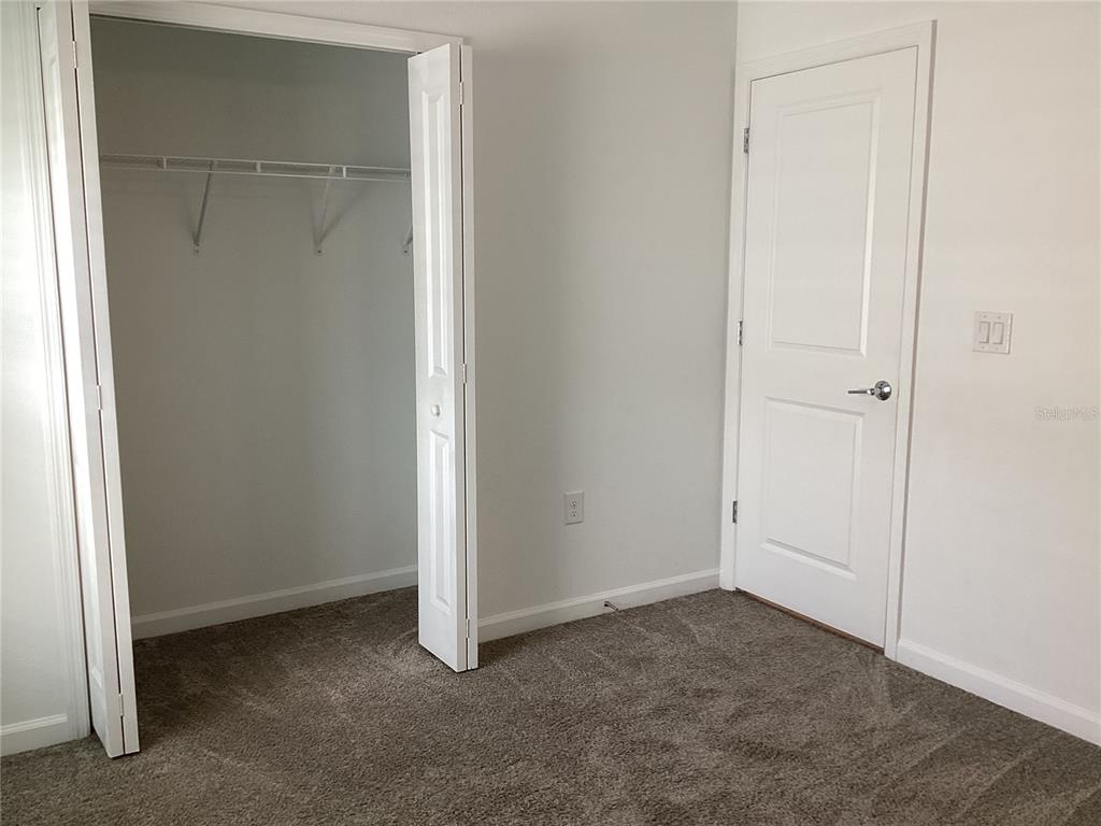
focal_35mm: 31
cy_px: 413
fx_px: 986
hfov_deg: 58.4
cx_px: 550
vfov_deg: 45.4
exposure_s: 1/60
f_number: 2.4
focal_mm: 3.3
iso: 64
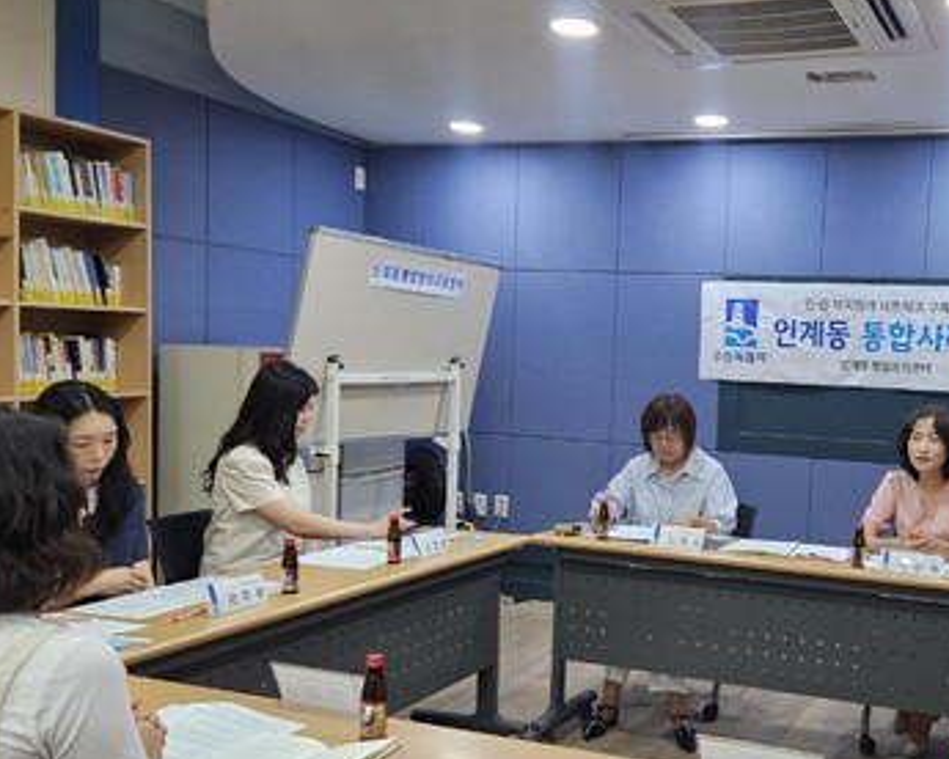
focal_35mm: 39
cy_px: 426
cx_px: 707
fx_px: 1095
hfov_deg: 45.3
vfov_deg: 38.2
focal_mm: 5.4
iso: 320
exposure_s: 1/120
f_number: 1.8
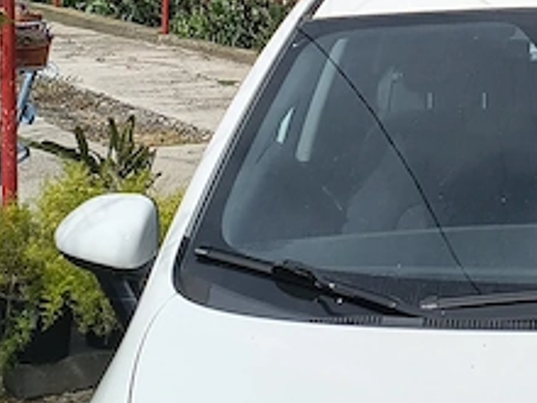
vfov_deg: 12.5
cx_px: 593
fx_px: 1831
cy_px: 42
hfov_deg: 16.2
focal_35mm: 118
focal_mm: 4.81
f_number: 1.8
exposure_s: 1/3904
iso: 111
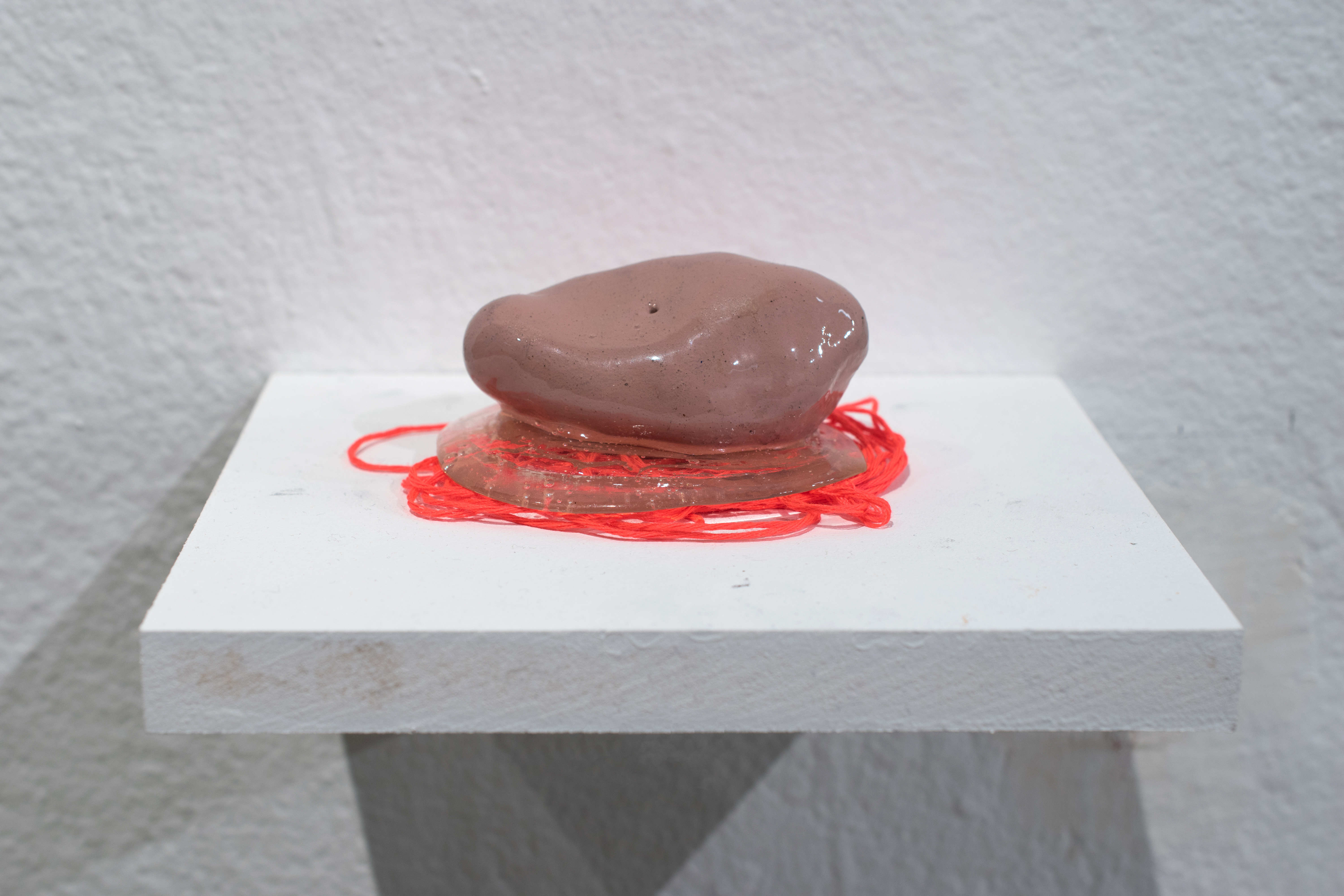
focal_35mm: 60
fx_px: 2240
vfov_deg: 22.6
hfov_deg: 33.4
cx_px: 672
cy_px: 448
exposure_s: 1/15
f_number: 8
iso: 100
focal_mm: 40
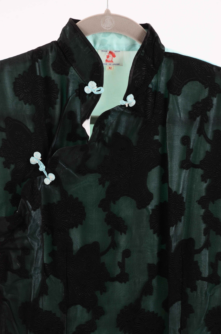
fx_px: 1457
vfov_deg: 13.1
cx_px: 110
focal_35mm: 158
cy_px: 167
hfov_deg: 8.7
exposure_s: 1/80
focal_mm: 105
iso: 400
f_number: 13
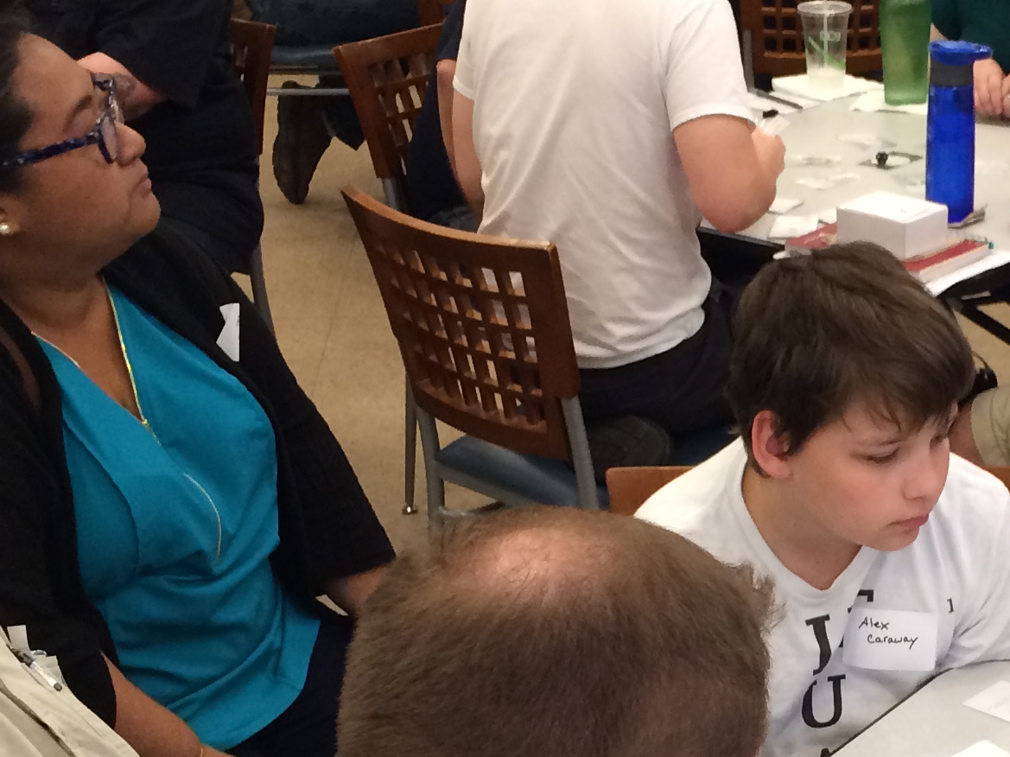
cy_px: 718
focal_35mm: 81
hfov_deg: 23.3
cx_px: 958
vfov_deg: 17.8
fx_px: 2363
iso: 125
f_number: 2.2
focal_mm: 4.15
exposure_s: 1/30
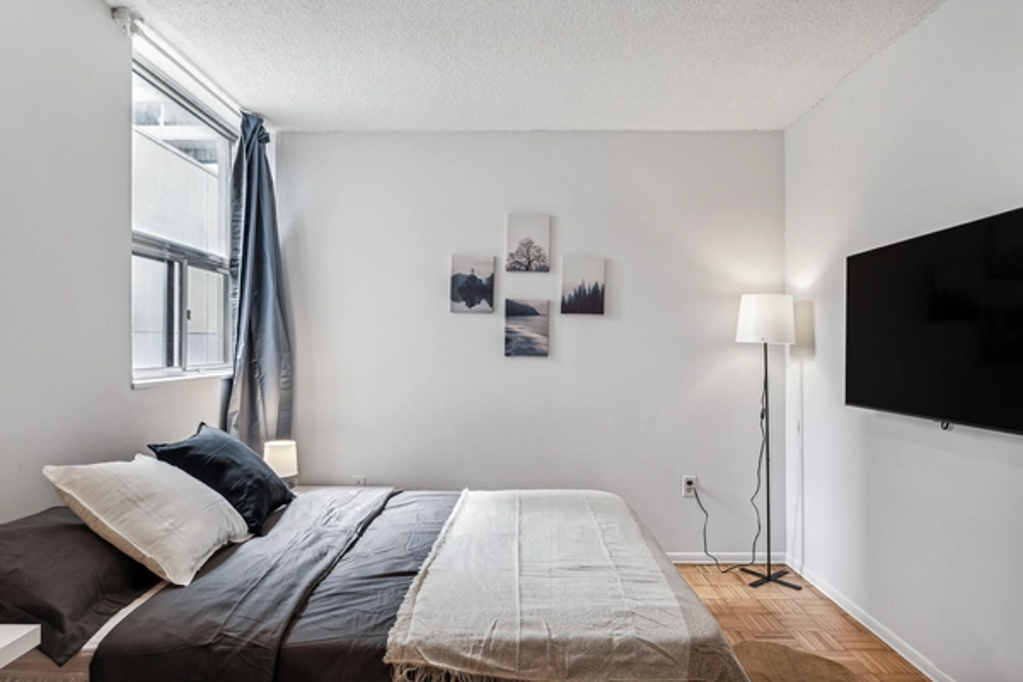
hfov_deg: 84.0
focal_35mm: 20
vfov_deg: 61.9
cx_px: 512
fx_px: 568
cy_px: 341
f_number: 8
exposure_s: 1/6
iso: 100
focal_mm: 20
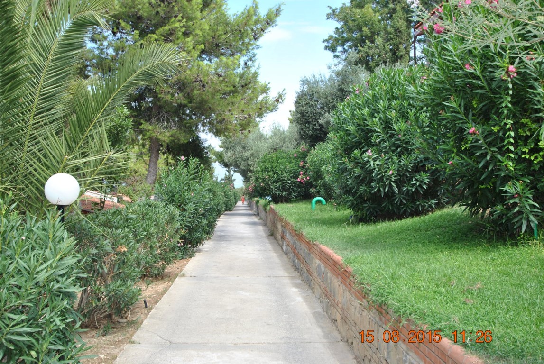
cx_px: 272
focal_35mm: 36
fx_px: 545
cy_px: 182
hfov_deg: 53.1
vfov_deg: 37.0
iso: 100
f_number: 5
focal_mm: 24
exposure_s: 1/200
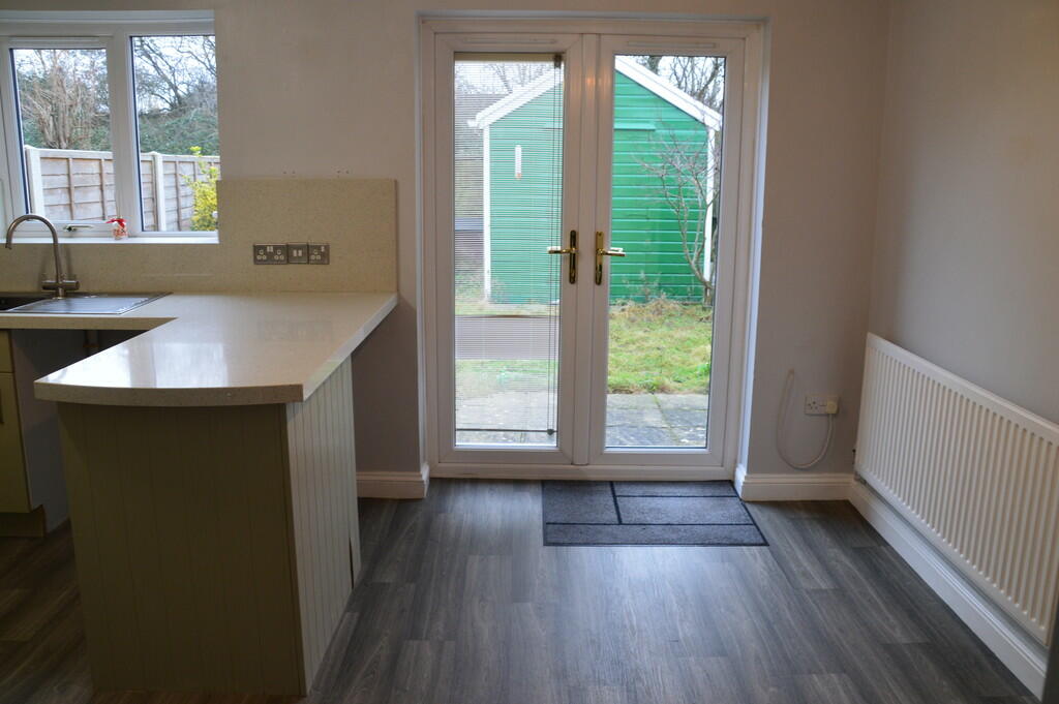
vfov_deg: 45.6
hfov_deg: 64.6
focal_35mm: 28
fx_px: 838
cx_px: 530
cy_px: 352
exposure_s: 1/25
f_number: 7.1
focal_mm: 19
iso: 400
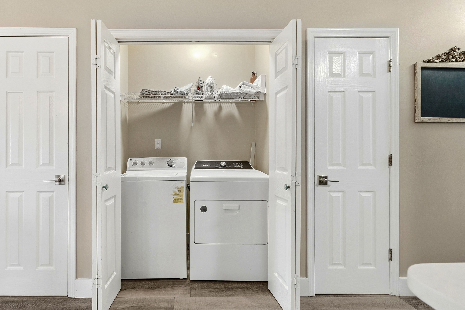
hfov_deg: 92.8
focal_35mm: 17
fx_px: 220
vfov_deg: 70.5
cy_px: 150
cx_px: 205
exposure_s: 1/60
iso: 400
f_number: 9
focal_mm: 15
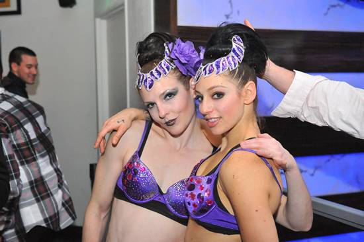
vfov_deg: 27.0
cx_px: 182
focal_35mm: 50
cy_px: 121
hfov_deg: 39.6
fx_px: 505
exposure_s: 1/100
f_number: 5.6
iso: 6400
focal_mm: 50
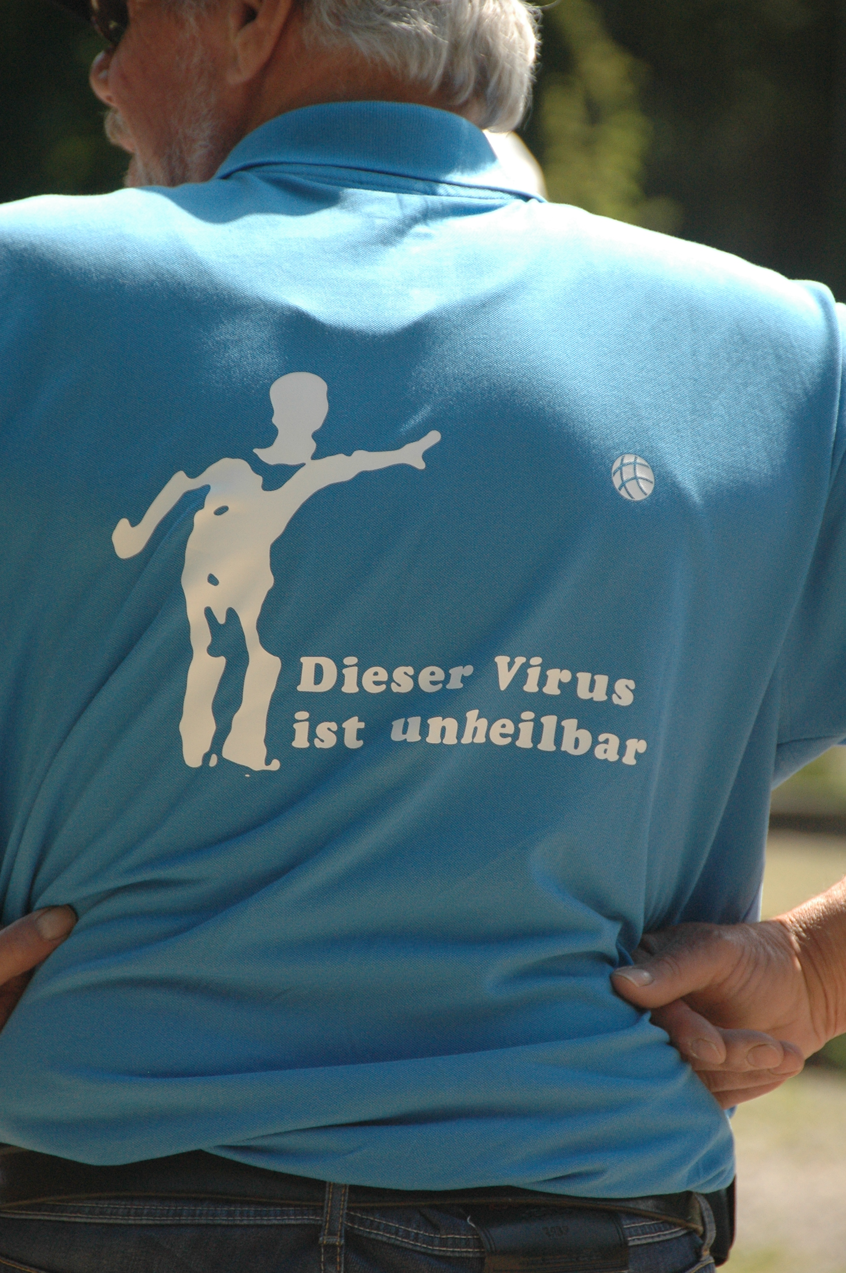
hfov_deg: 4.6
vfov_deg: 6.9
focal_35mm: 300
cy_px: 636
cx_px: 423
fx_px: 10594
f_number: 5.6
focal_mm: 200
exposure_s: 1/800
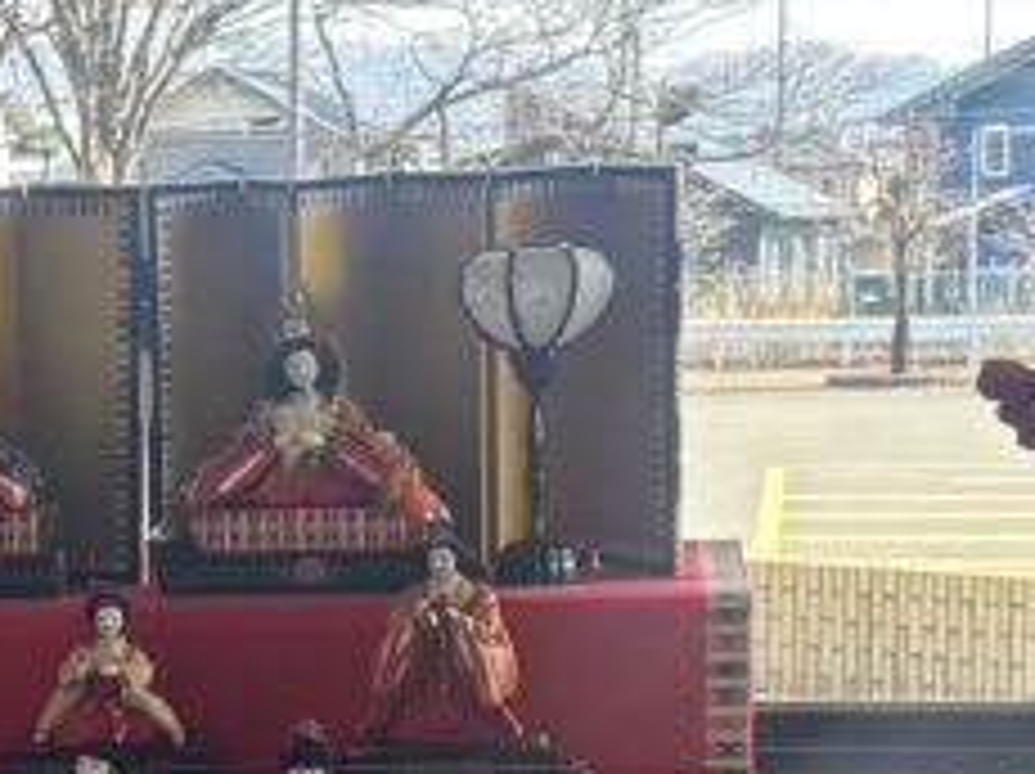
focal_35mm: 145
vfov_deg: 10.1
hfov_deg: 13.3
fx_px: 4331
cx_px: -189
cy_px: 828
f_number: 1.6
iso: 64
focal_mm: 5.96
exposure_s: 1/121
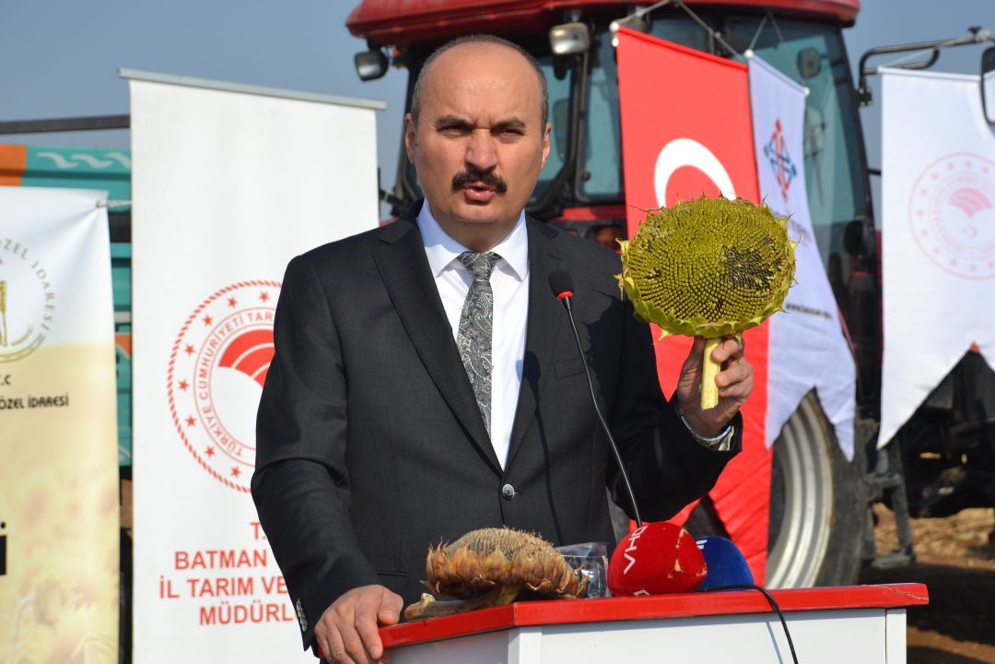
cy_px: 332
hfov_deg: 23.4
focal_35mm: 87
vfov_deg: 15.7
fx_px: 2404
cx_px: 498
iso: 110
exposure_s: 1/500
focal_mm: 58
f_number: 5.6
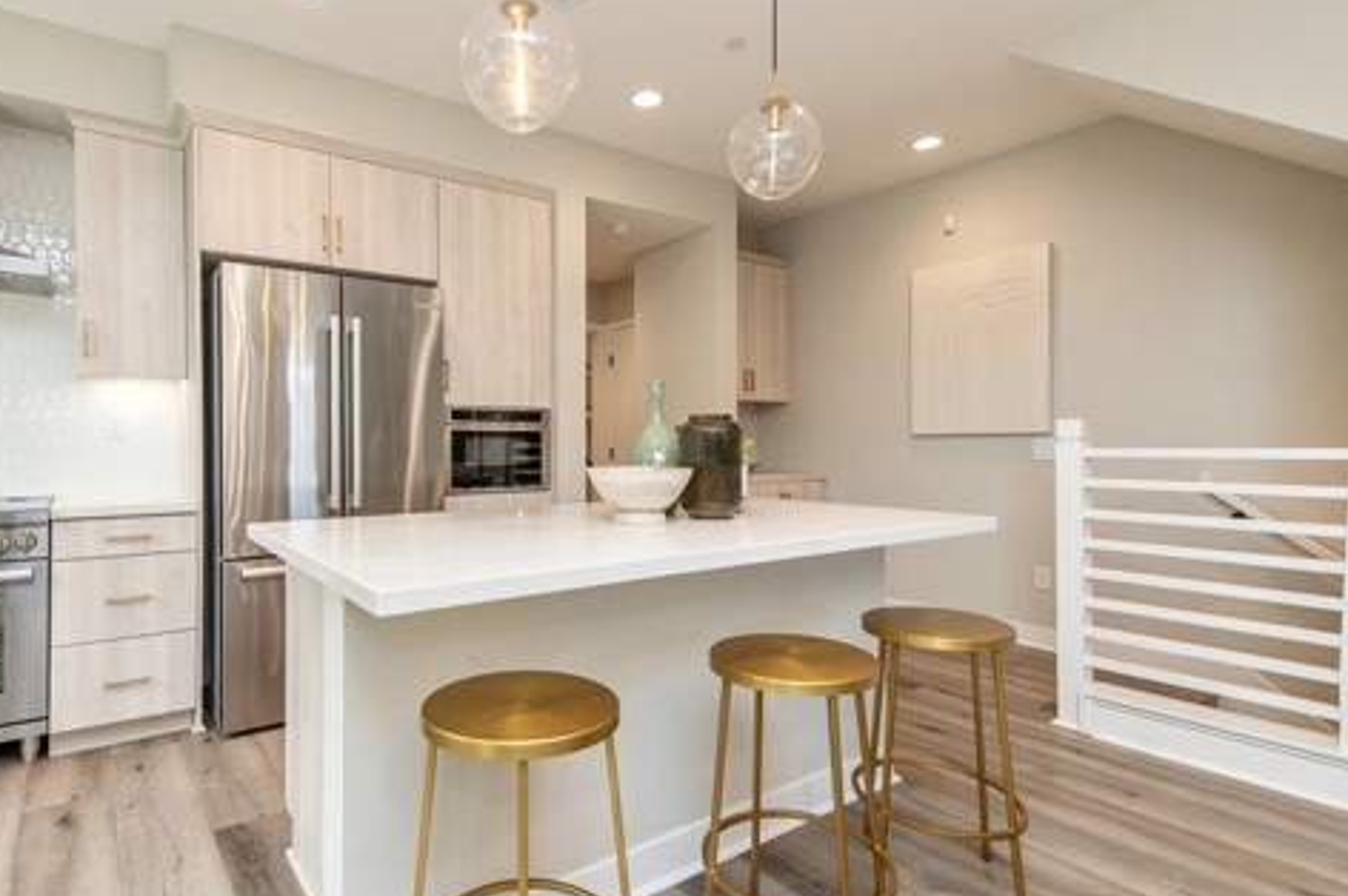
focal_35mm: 19
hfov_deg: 86.4
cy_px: 439
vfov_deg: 64.5
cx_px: 574
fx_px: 711
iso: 200
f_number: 4
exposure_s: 1/60
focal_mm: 14
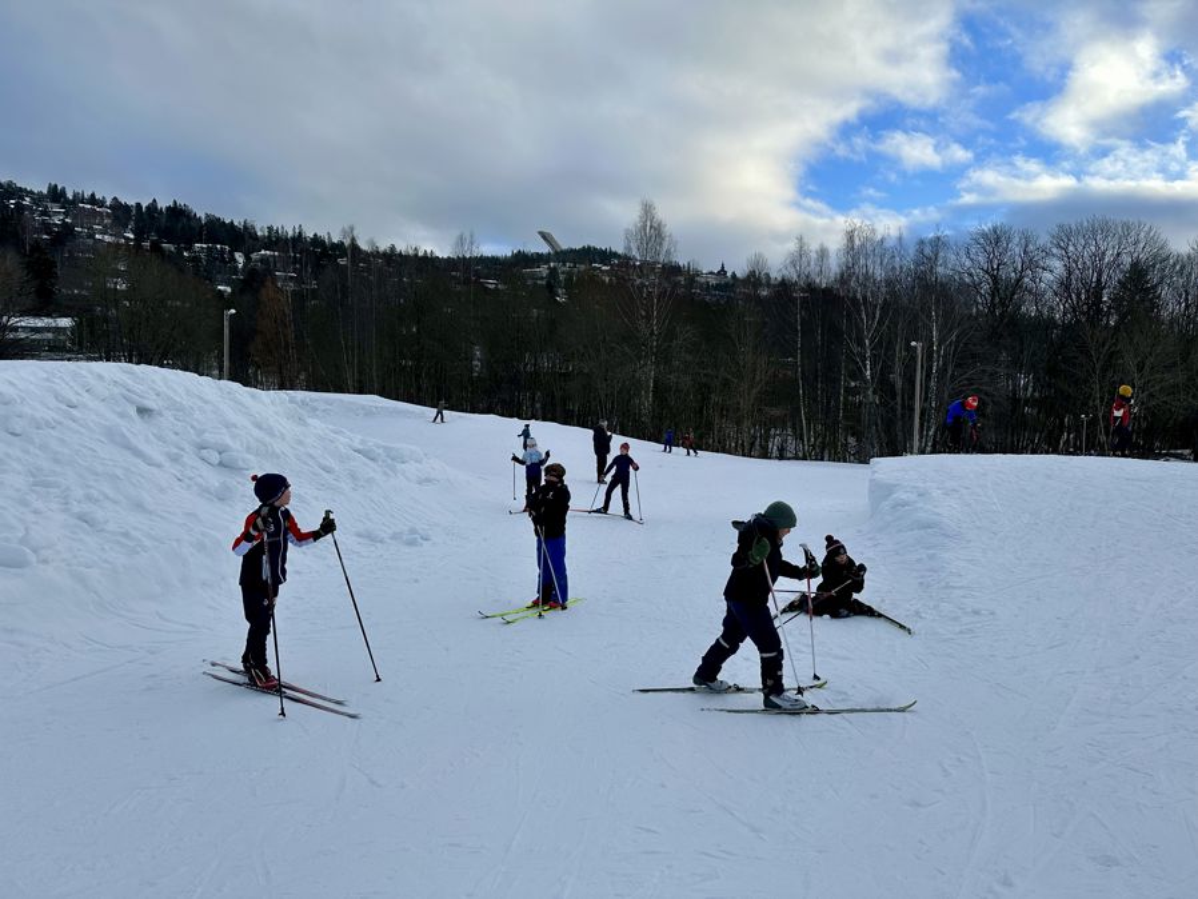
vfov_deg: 56.8
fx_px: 831
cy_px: 450
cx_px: 599
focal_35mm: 24
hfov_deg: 71.6
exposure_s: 1/2660
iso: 80
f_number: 1.78
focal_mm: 6.86
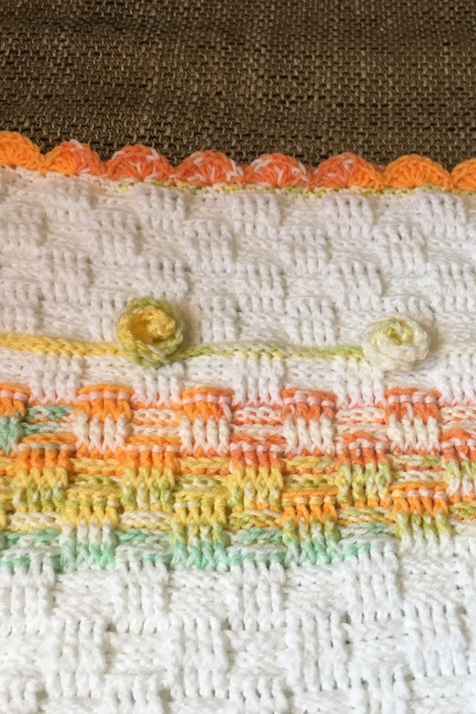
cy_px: 358
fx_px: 813
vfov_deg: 47.4
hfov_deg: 32.2
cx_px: 334
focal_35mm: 41
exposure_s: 1/33
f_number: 2.2
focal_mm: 4.15
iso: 64
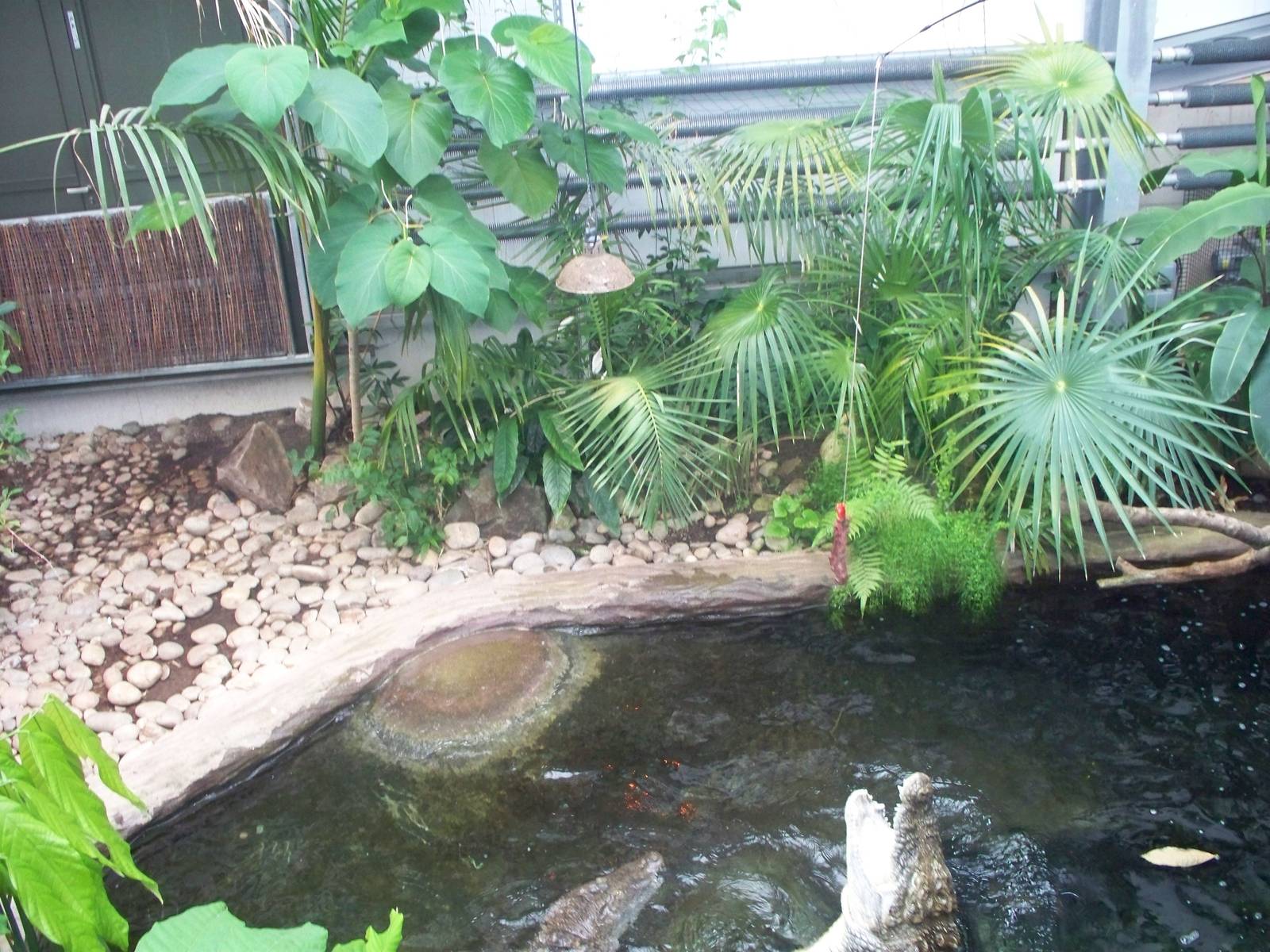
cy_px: 476
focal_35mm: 36
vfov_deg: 39.7
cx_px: 635
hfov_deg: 51.4
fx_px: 1321
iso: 400
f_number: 2.8
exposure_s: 1/60
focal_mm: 7.54
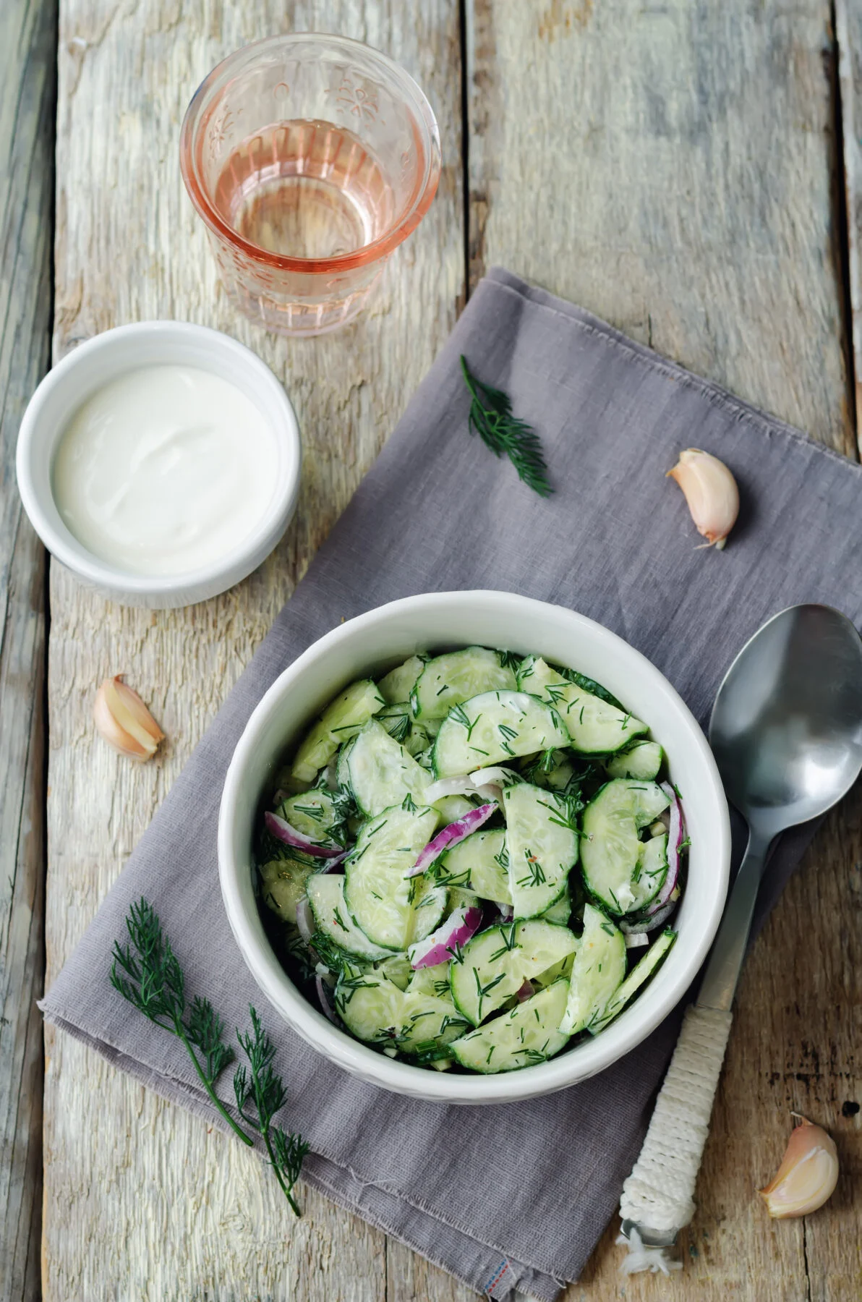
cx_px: 431
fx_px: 2706
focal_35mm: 75
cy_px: 651
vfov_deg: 27.0
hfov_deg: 18.1
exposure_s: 1/30
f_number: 5.6
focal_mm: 50
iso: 100
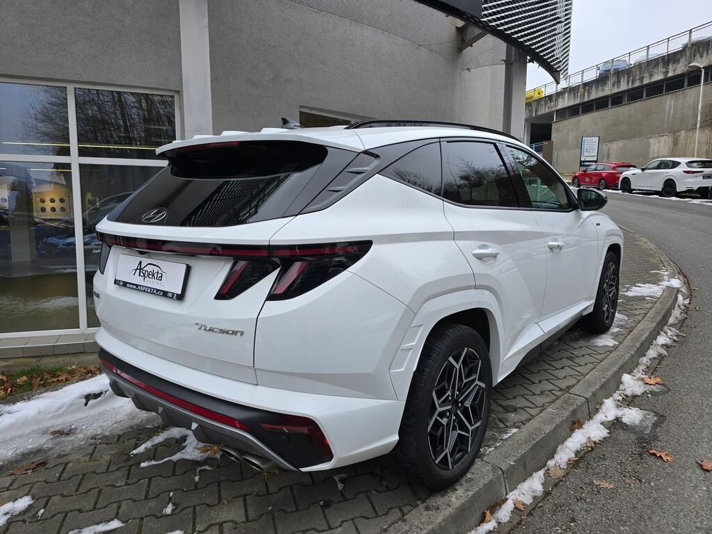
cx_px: 356
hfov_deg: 73.9
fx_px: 473
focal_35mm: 23
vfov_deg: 58.9
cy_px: 267
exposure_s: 1/180
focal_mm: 6.3
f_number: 1.7
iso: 16
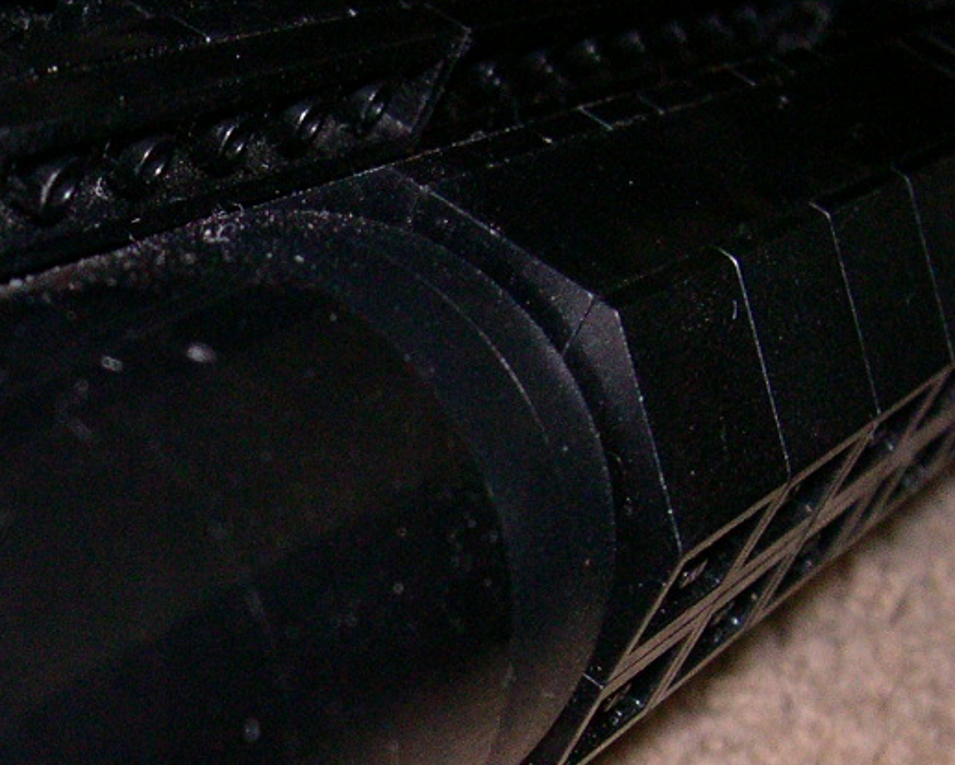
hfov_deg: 20.1
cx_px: -24
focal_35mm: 92
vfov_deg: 16.5
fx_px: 2601
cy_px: 687
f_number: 7.6
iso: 400
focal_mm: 8
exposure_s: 1/60
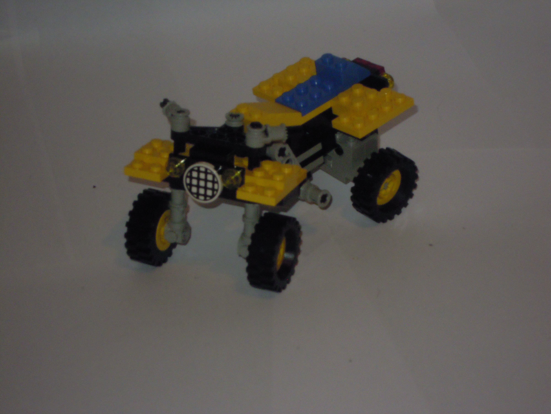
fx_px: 1799
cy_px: 207
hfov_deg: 17.4
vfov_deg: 13.1
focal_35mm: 113
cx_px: 276
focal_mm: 20.3
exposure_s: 1/60
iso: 400
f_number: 5.9
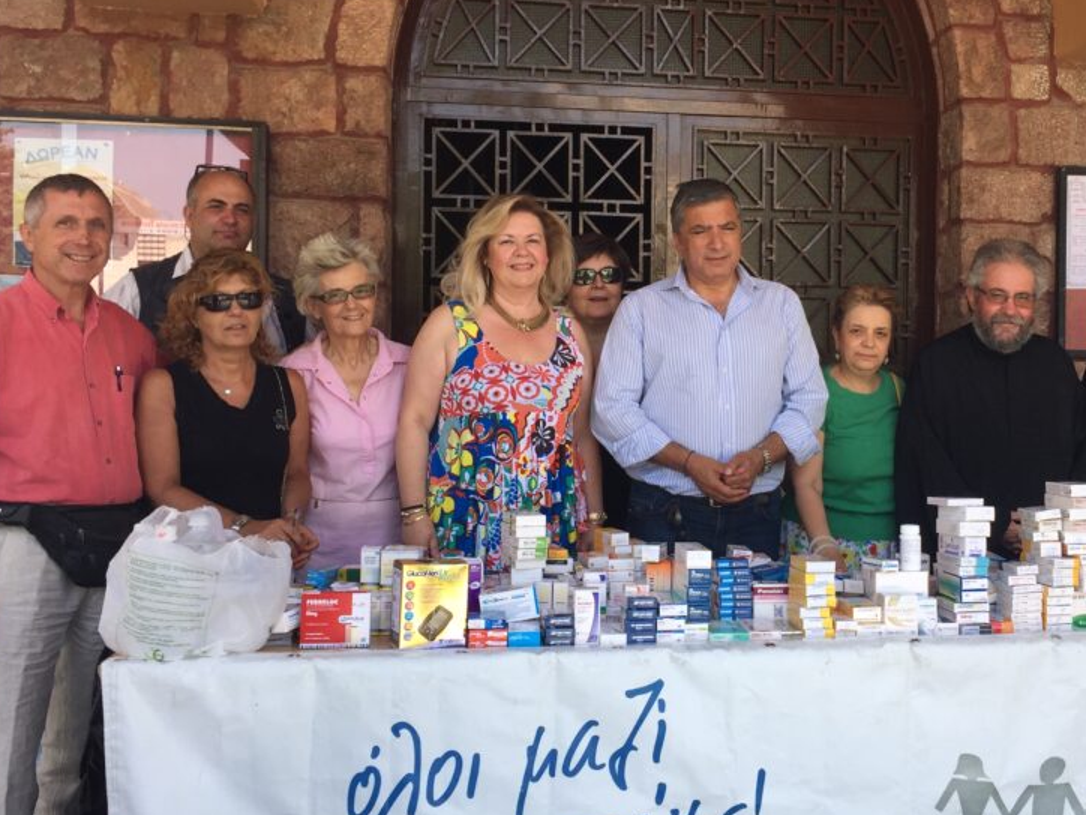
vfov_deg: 35.1
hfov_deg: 45.2
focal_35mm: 41
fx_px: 1286
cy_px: 401
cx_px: 704
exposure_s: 1/215
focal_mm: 4.15
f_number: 2.2
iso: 32
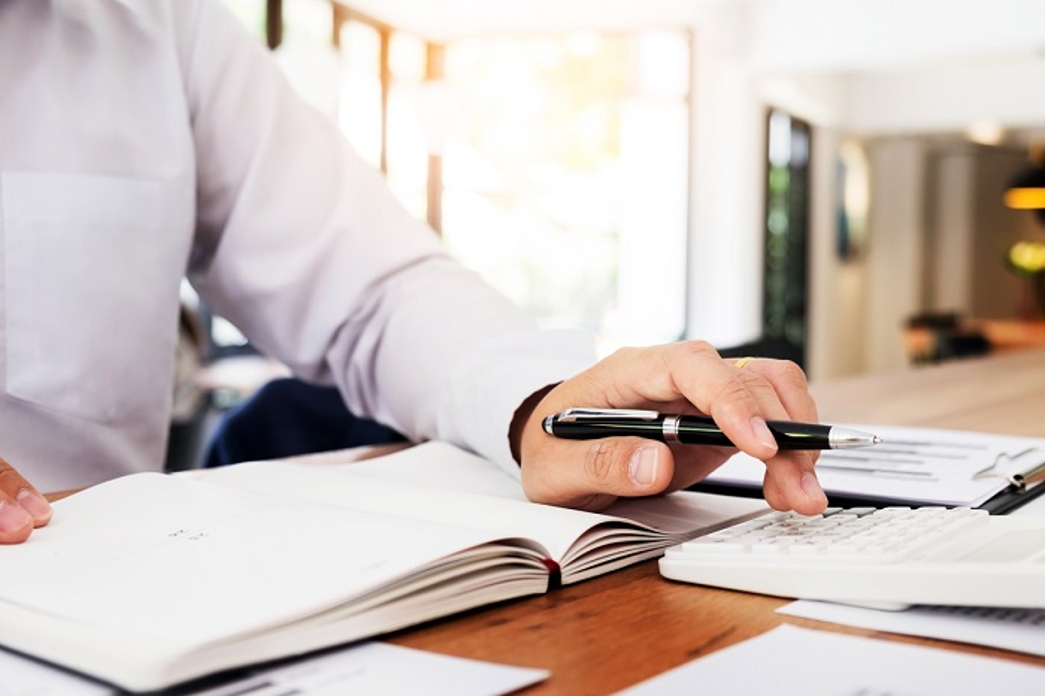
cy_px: 348
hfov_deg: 45.4
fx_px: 1248
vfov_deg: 31.2
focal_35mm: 43
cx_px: 522
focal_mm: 28.9
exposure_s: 1/60
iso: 320
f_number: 3.2
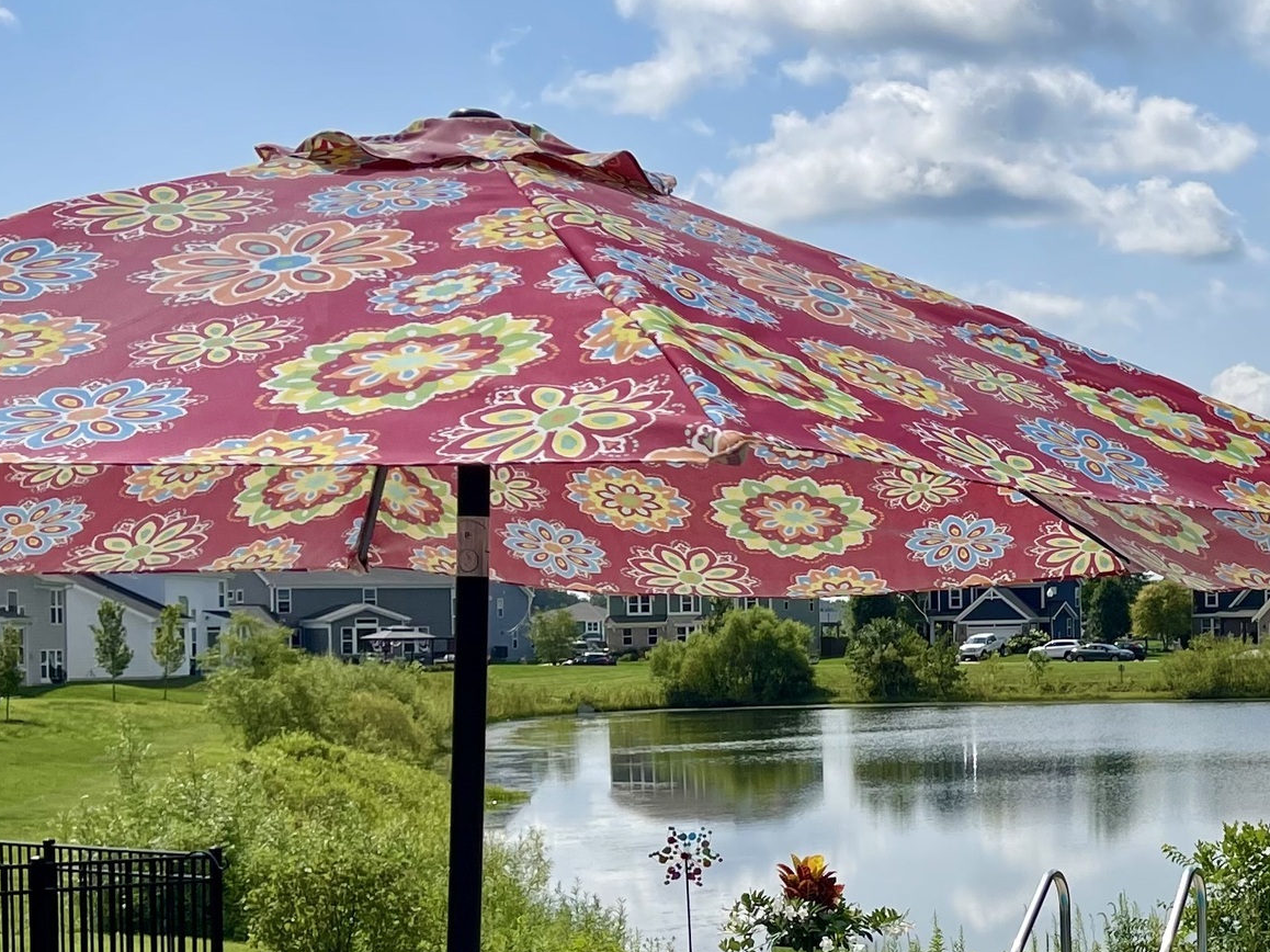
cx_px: 1568
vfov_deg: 21.3
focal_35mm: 69
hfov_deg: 25.1
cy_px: 596
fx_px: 2531
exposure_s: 1/7407
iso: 32
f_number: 1.6
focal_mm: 5.1
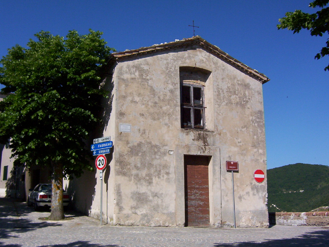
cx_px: 164
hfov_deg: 51.4
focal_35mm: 36
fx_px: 342
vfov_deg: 39.7
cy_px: 124
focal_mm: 5.54
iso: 100
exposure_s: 1/1351
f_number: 5.24
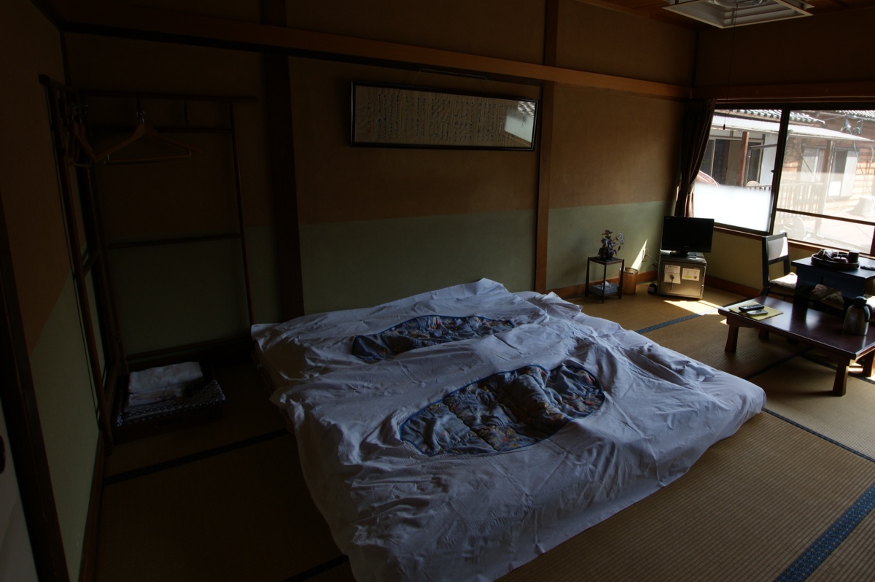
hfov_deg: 82.3
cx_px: 551
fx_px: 486
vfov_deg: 61.6
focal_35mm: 20
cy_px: 250
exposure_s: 1/40
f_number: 6.3
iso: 100
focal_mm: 10
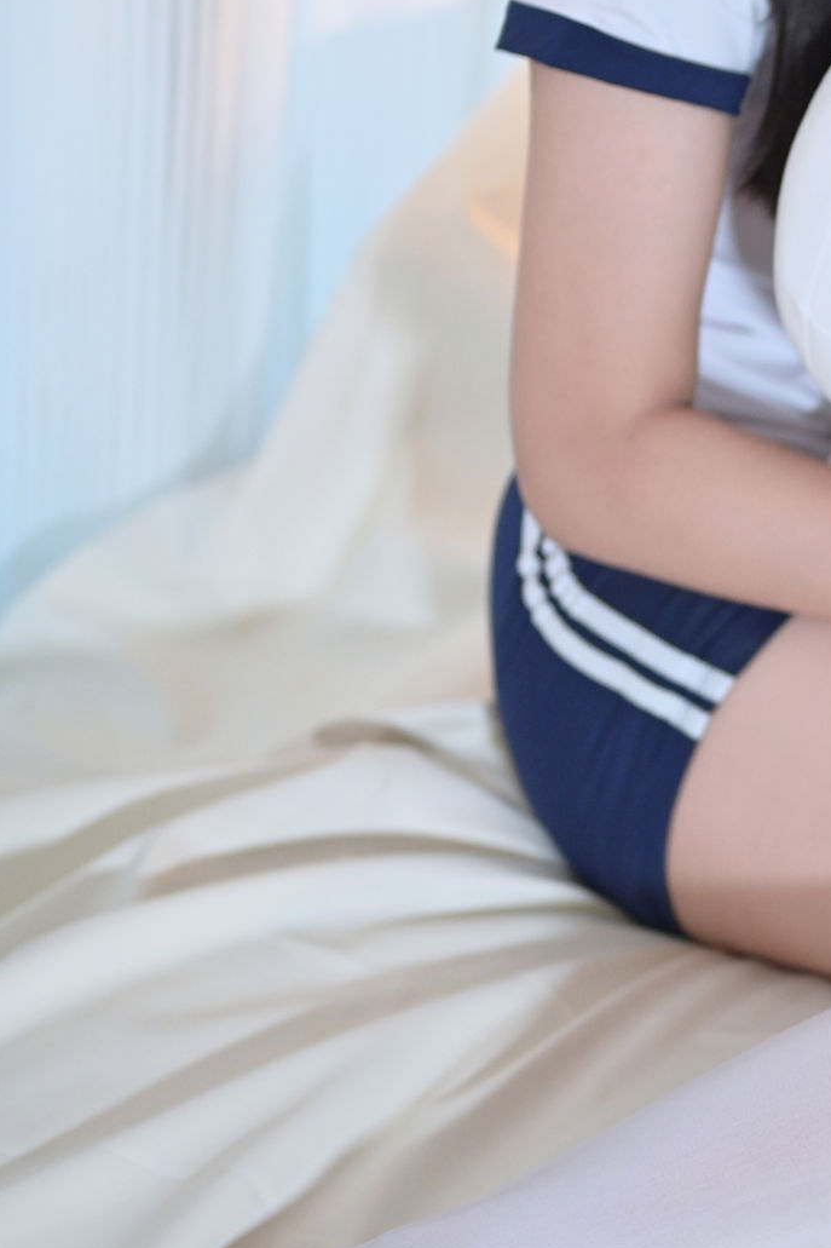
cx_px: 1085
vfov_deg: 15.6
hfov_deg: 10.2
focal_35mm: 131
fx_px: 4537
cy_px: 389
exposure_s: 1/100
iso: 1250
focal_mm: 50
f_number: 1.8
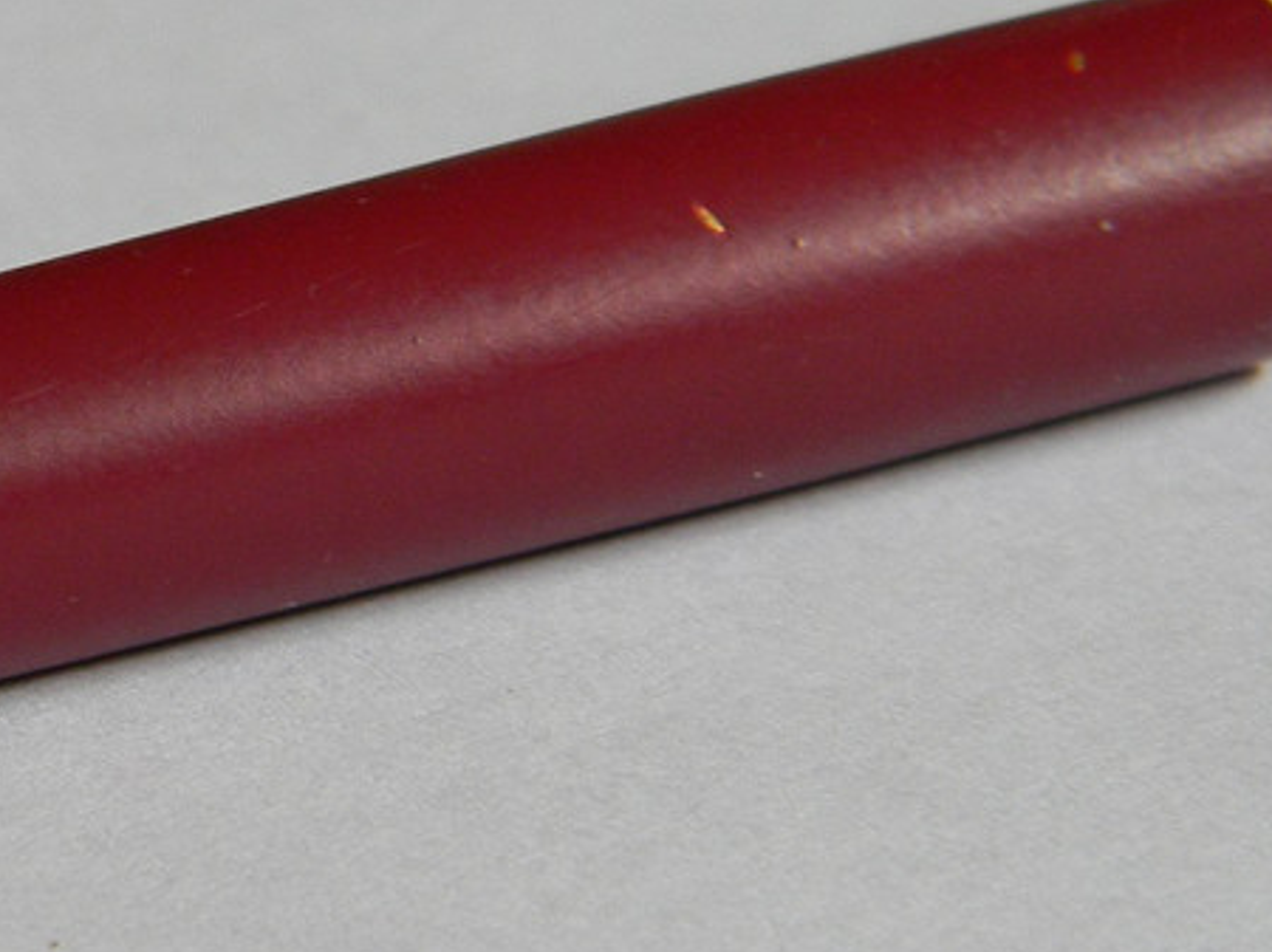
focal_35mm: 197
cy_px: 540
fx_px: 7235
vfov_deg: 7.5
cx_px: -131
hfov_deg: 9.9
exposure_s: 1/30
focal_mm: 15.1
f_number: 4.5
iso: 129
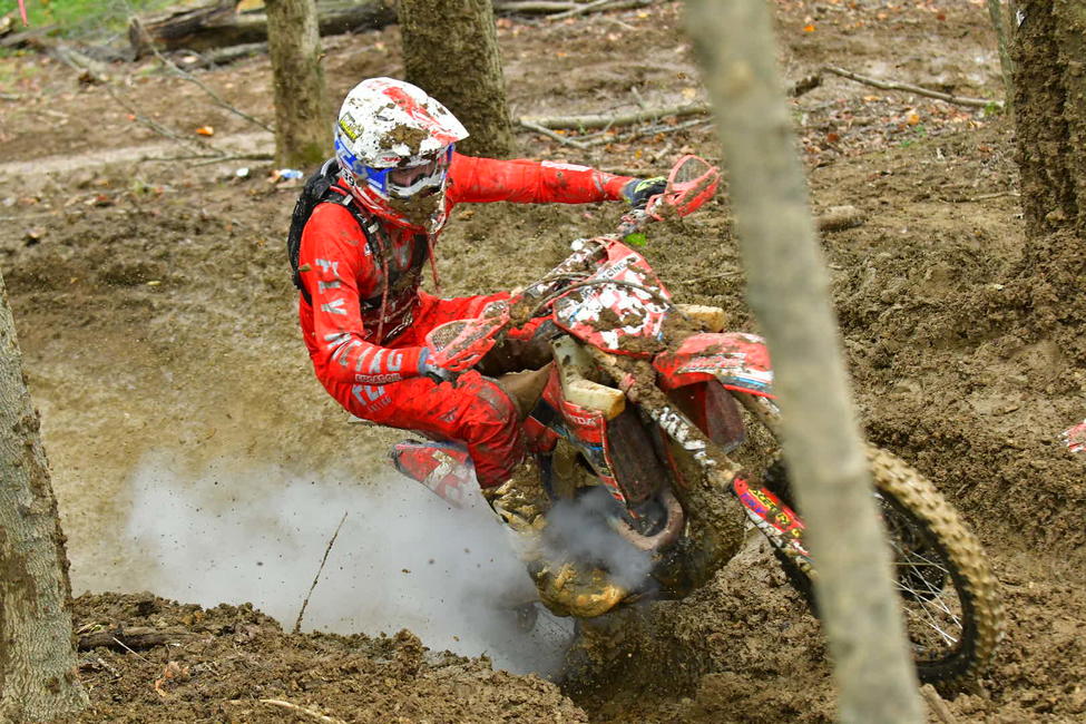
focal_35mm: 105
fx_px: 3167
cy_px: 362
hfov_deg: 19.5
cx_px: 543
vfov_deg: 13.0
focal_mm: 70
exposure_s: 1/1250
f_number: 4
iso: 2000
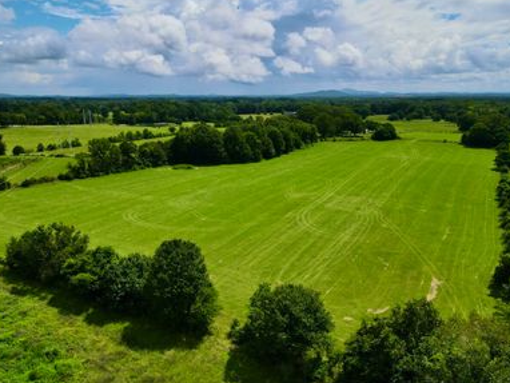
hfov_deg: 65.3
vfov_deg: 51.4
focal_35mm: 27
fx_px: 398
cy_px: 204
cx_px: 248
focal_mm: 4.5
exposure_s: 1/2000
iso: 100
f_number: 2.8
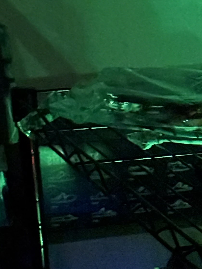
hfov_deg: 8.3
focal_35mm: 173
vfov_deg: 11.1
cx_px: 349
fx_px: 1346
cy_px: 382
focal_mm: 6.76
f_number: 1.78
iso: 10000
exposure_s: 1/15
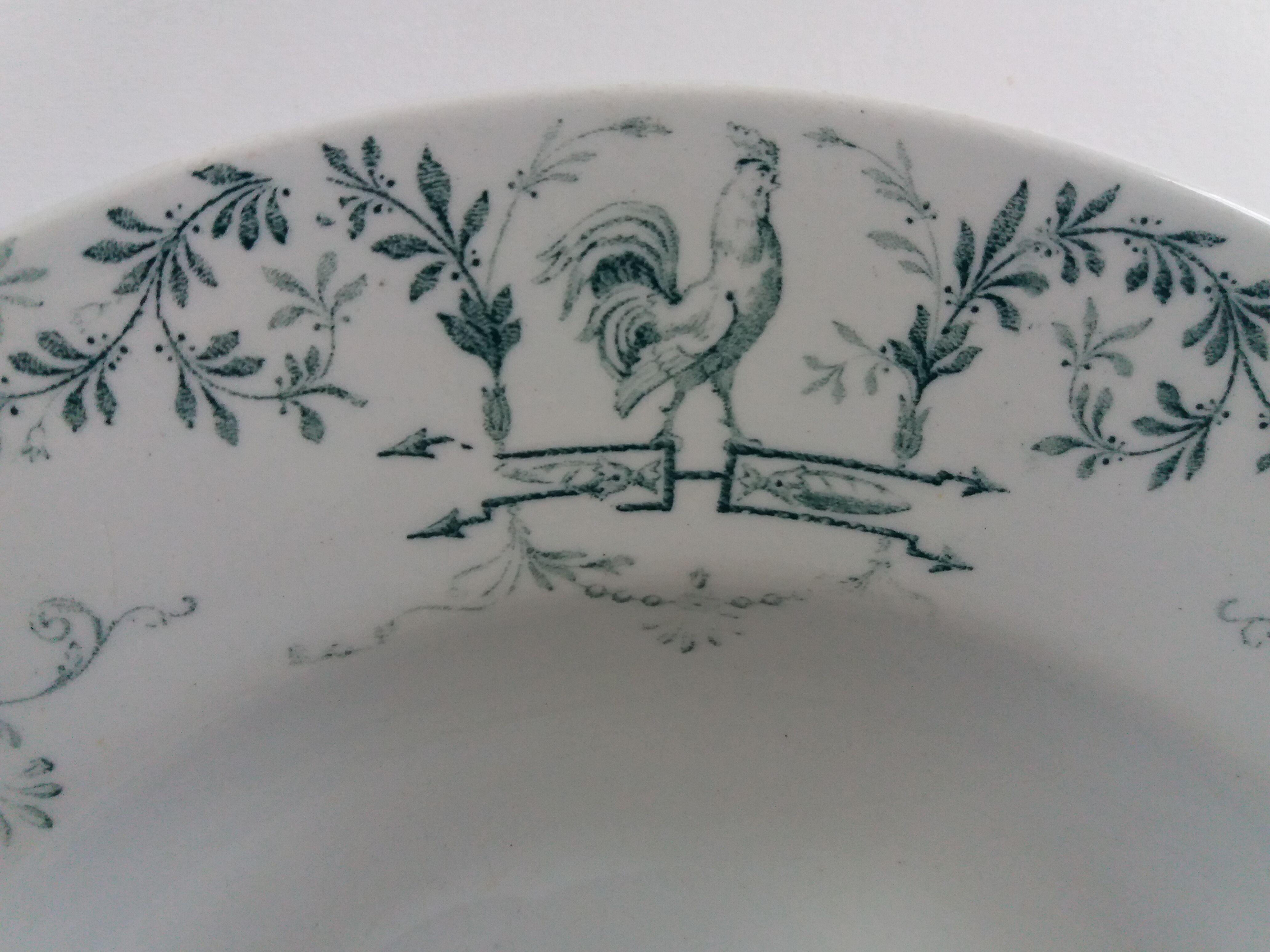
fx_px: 1027
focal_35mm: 28
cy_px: 476
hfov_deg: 63.4
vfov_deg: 49.7
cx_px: 635
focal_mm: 3.7
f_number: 1.9
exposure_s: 1/150
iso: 200
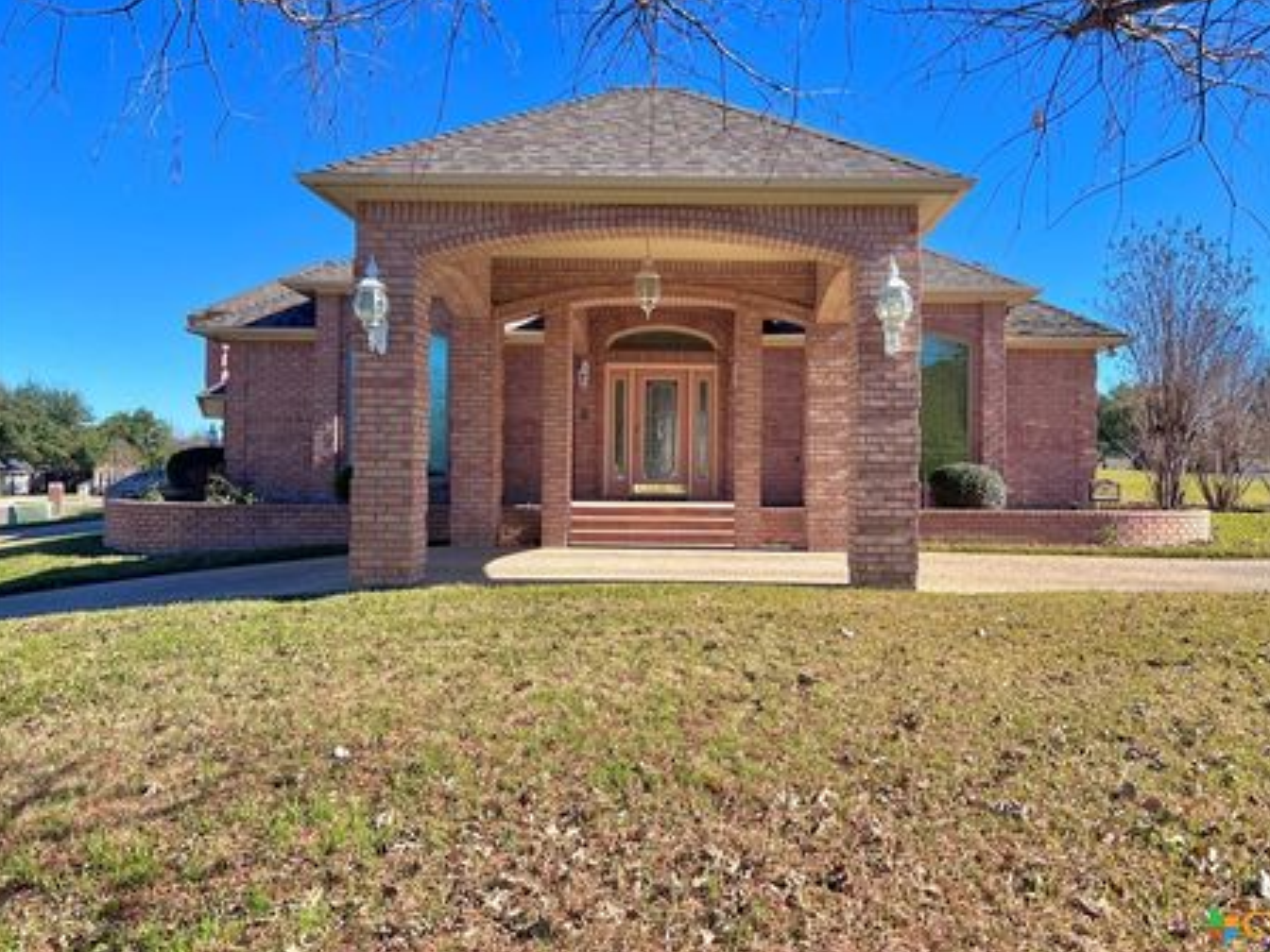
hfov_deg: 61.6
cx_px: 692
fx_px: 1064
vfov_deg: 48.2
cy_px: 443
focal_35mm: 29
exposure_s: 1/2695
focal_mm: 5.7
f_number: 1.5
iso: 50
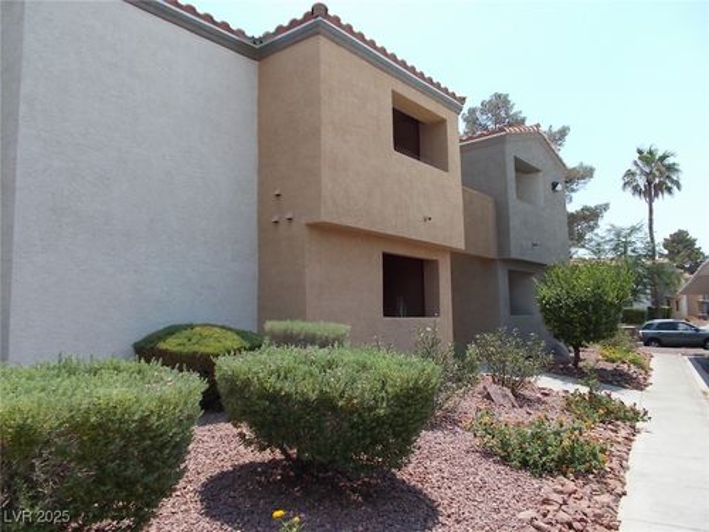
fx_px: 533
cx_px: 354
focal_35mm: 26
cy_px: 266
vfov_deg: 53.1
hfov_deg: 67.3
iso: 80
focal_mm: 4.6
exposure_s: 1/100
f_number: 8
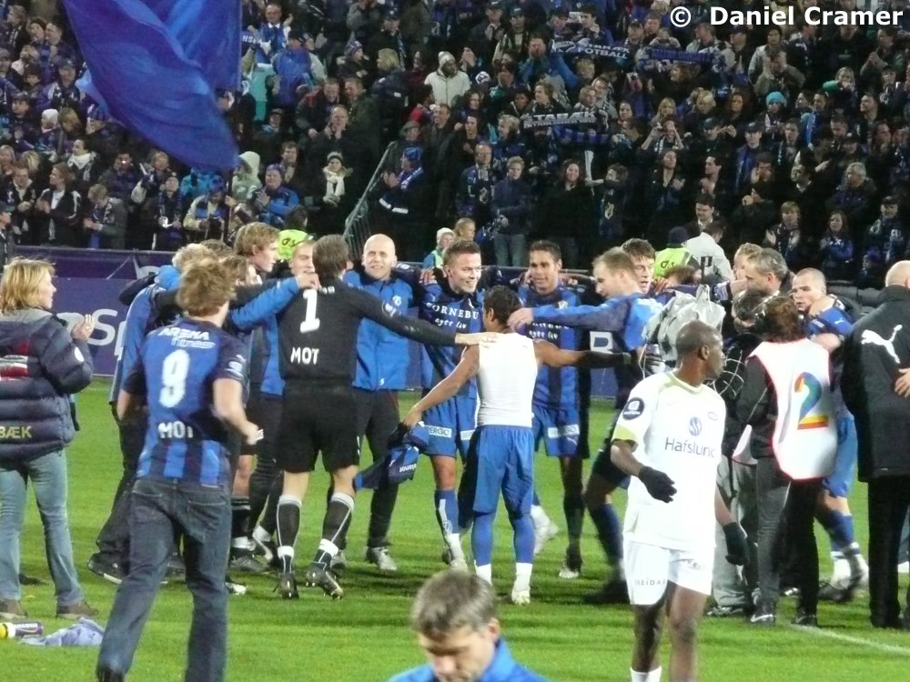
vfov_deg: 4.1
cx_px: 455
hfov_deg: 5.5
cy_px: 341
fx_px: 9543
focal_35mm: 363
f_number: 4.9
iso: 800
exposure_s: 1/60
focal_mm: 43.3
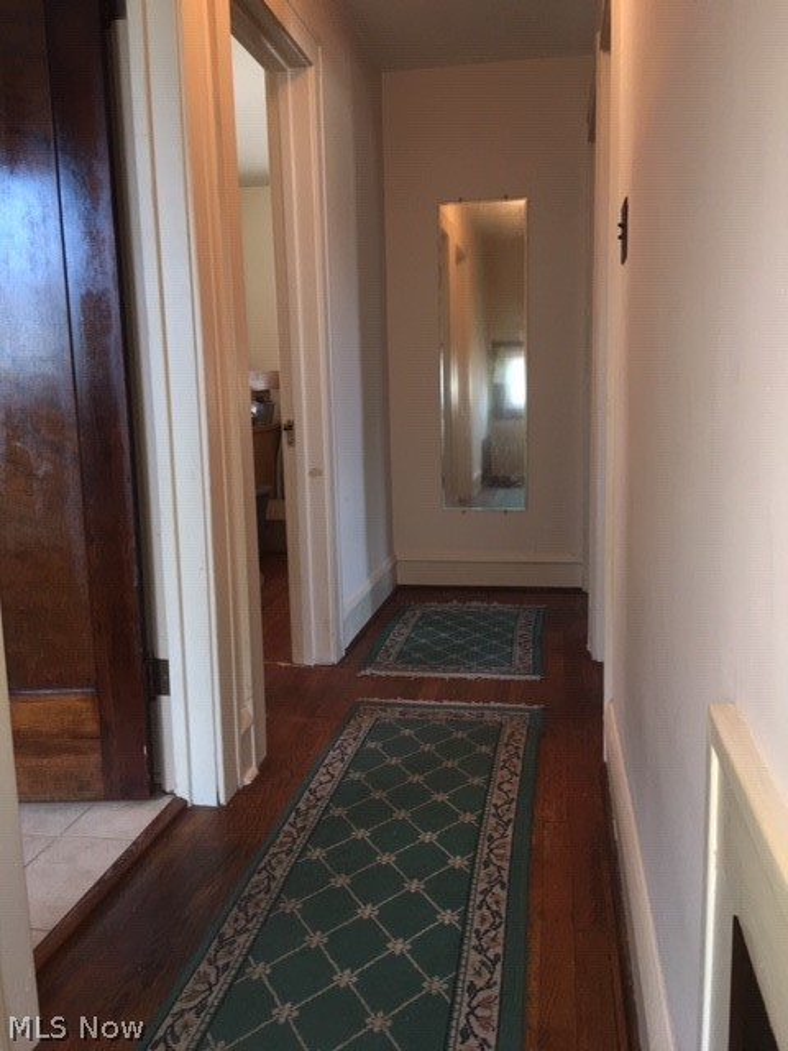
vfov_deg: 61.7
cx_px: 394
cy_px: 526
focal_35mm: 29
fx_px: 880
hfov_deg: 48.2
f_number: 2.2
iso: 50
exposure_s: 1/30
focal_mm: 4.15
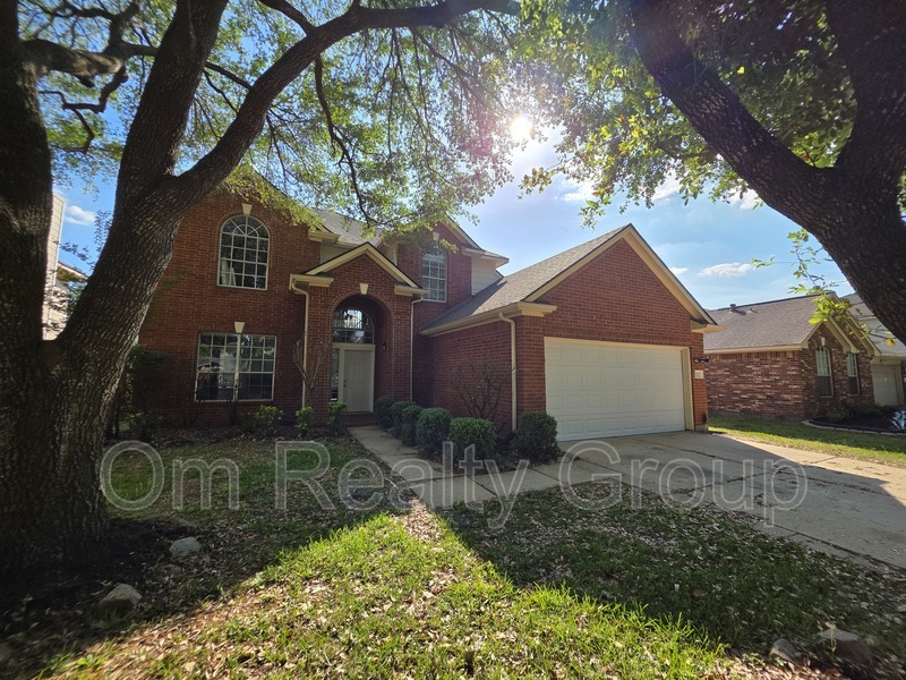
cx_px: 453
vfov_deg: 89.9
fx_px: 340
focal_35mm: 13
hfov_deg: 106.2
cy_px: 340
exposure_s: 1/1307
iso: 40
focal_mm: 2.2
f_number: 1.9
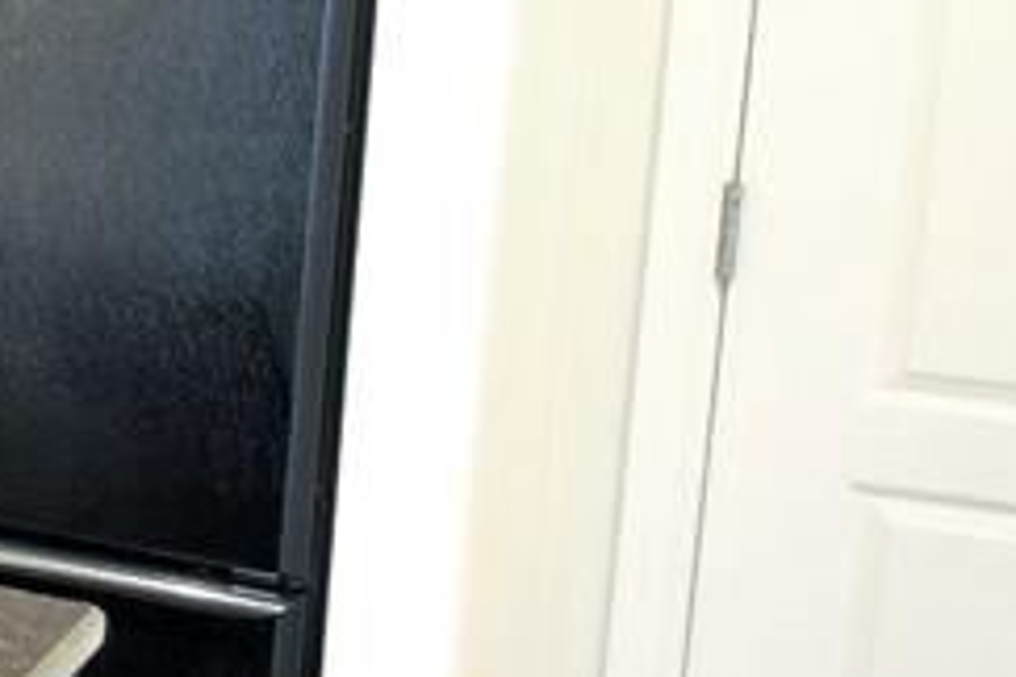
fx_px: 2145
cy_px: 155
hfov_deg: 18.5
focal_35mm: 76
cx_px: -966
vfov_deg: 17.8
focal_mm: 12
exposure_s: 1/5
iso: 200
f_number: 4
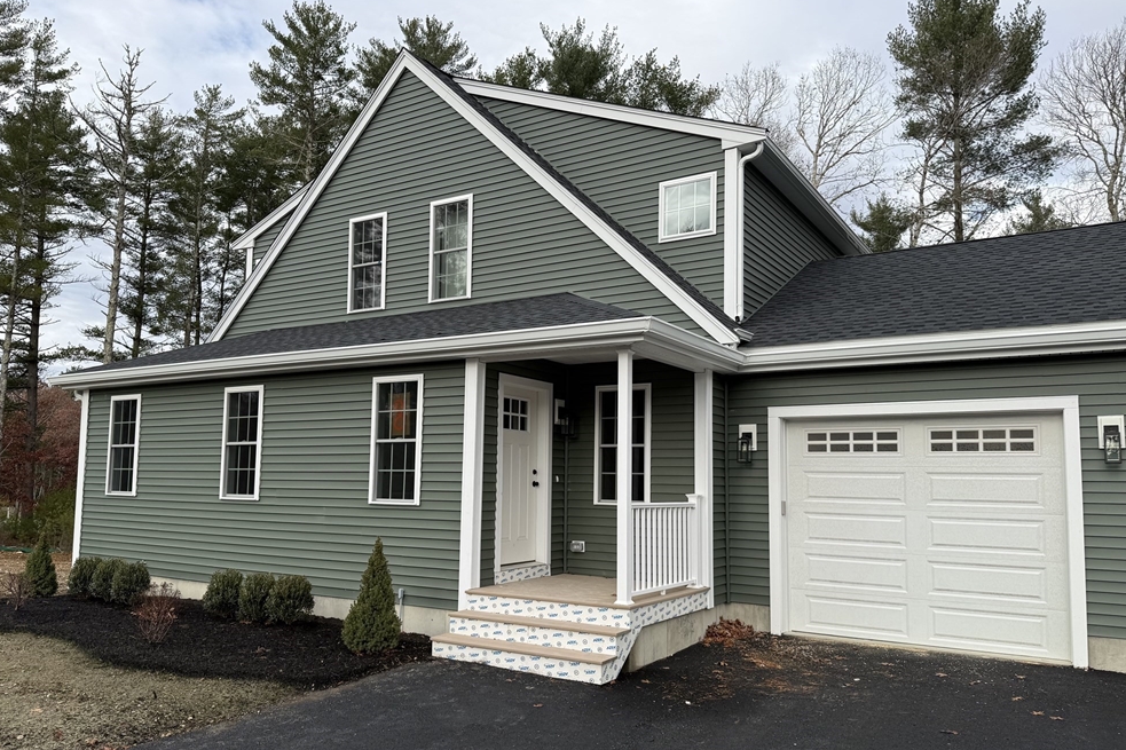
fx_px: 813
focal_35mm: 26
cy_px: 409
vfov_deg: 49.5
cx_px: 561
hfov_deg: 69.4
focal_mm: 6.76
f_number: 1.78
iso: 80
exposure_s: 1/2299
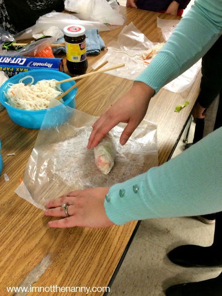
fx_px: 257
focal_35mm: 30
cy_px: 148
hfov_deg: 46.8
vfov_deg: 60.0
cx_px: 111
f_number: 2.2
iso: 125
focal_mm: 4.15
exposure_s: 1/30
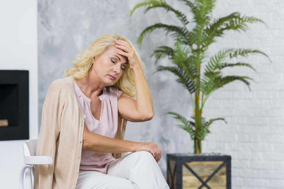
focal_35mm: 170
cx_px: 142
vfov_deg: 8.1
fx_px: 1342
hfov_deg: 12.1
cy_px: 94
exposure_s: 1/200
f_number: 6.3
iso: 320
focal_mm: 170
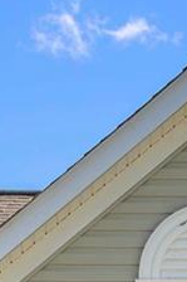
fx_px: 2856
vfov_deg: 5.4
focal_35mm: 366
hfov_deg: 3.7
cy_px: 689
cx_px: 176
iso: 100
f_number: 10
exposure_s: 1/160
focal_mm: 40
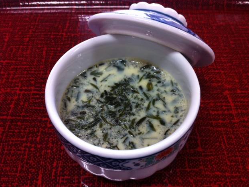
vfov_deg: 39.7
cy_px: 91
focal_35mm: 36
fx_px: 259
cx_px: 125
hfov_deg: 51.3
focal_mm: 3.85
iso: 80
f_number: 2.8
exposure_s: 1/24
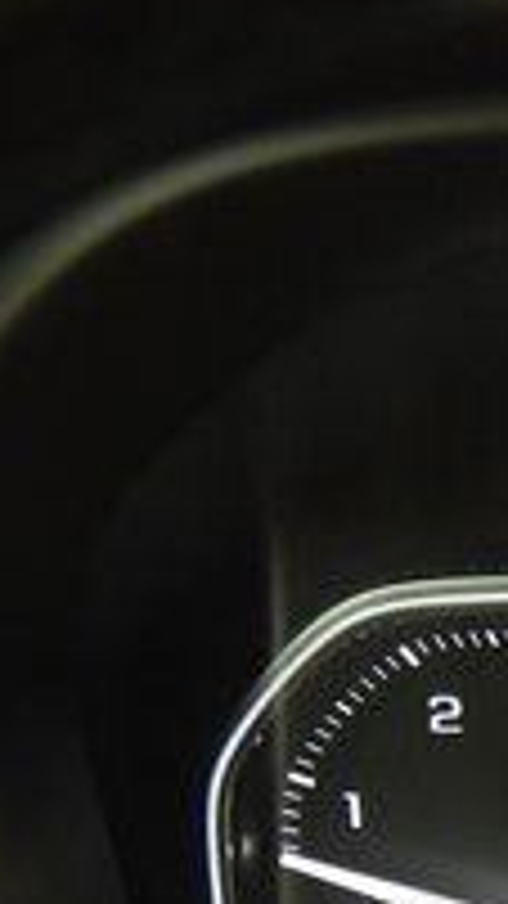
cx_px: 1326
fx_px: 2875
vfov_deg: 17.4
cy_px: 920
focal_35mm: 120
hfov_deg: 8.9
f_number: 3.8
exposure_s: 1/30
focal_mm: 24
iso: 3200
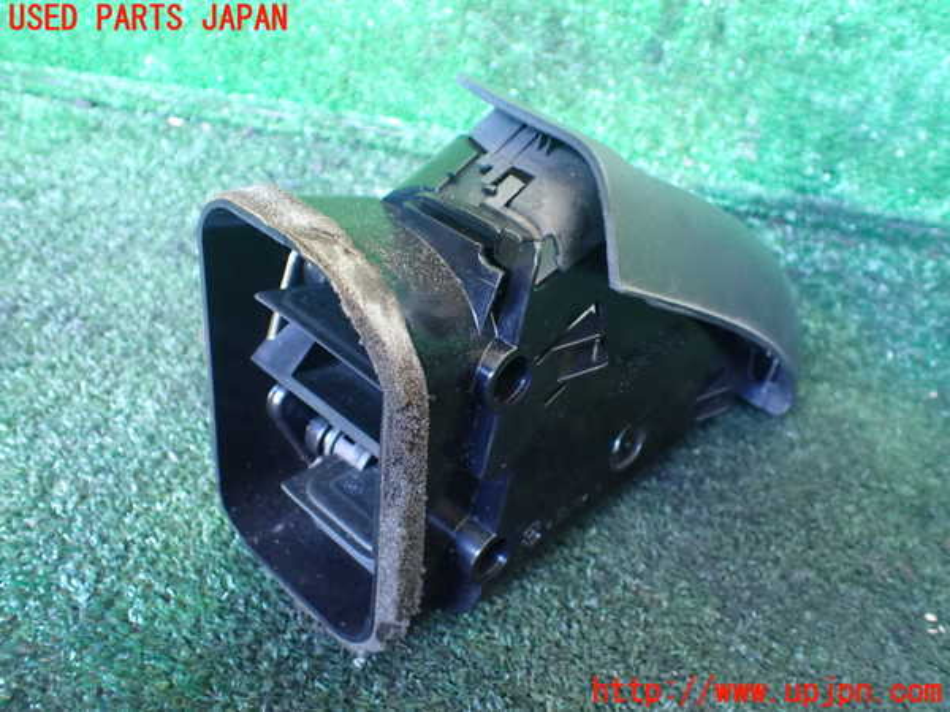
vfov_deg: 46.8
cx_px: 475
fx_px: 823
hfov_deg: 60.0
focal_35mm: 30
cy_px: 356
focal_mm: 5.4
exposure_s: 1/30
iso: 1250
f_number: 2.3
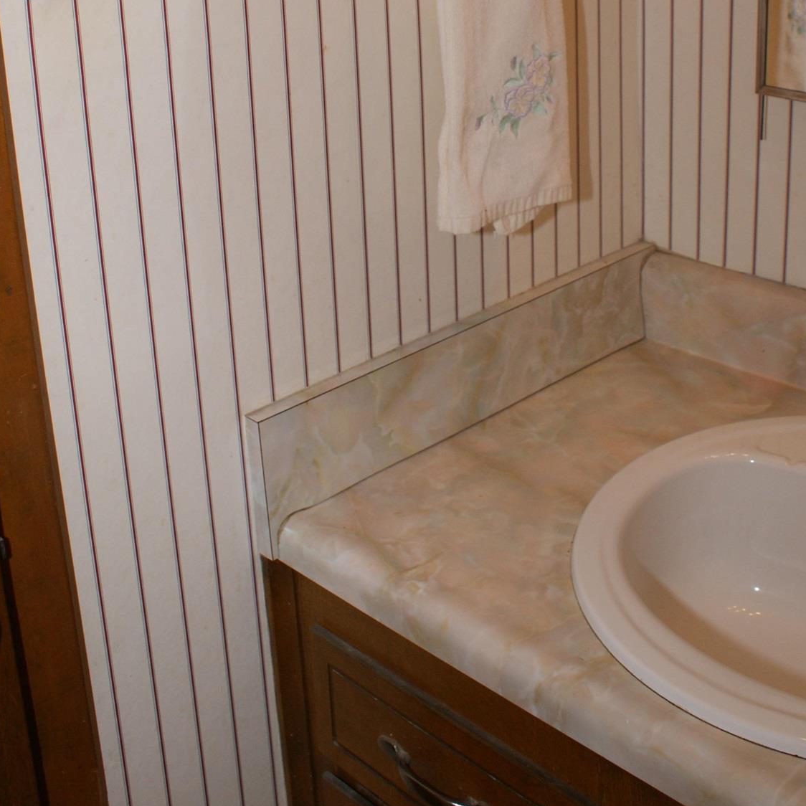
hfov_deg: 35.9
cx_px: 486
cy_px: 78
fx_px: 1238
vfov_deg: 34.1
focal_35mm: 47
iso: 200
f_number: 5
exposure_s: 1/60
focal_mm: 18
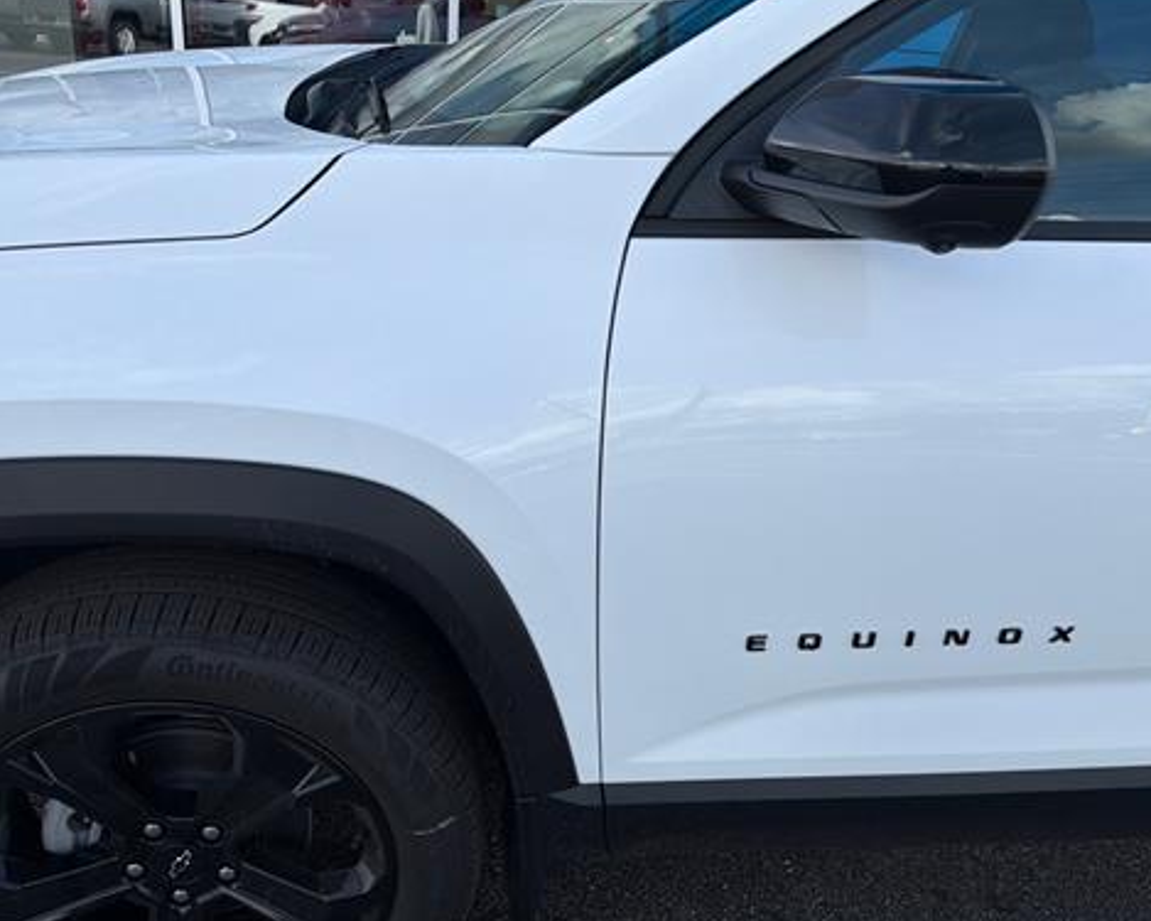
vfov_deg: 45.5
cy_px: 555
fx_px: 1090
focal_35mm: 32
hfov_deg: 55.7
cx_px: 587
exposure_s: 1/4167
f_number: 1.78
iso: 80
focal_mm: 6.76
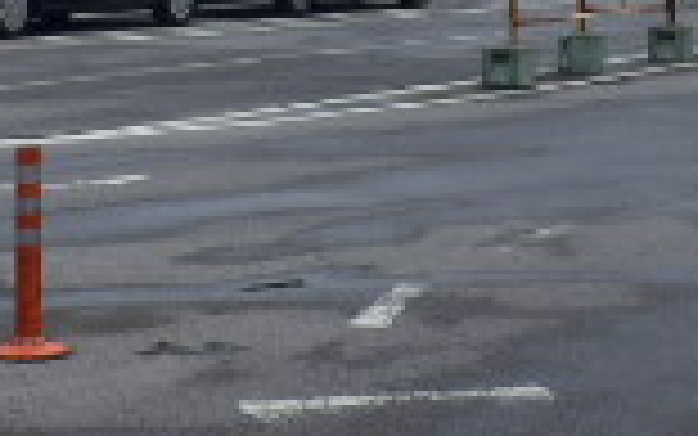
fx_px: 3083
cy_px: -360
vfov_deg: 7.8
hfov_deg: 12.9
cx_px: 441
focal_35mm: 162
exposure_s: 1/125
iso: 80
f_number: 9.9
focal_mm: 6.6
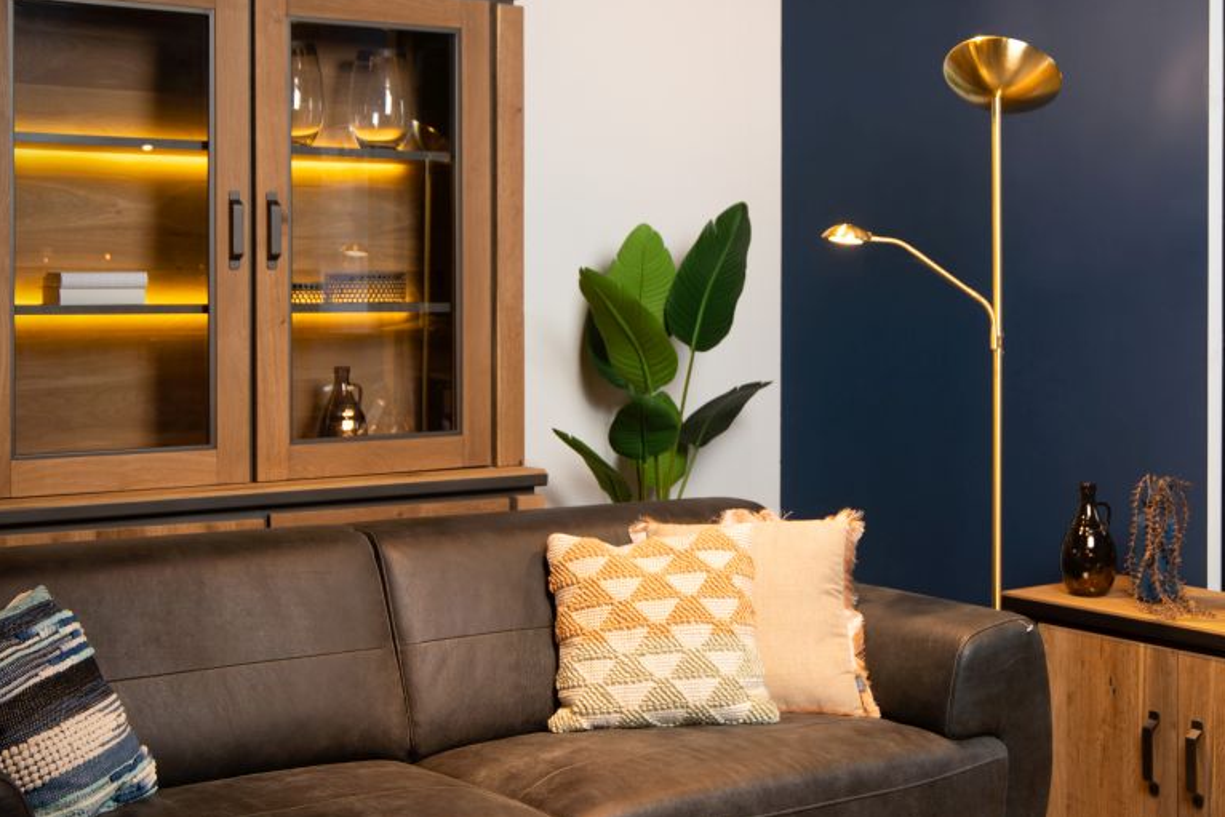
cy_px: 397
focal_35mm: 47
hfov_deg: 41.9
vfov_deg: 28.7
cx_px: 624
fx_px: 1600
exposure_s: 1/10
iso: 160
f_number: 7.1
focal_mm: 45
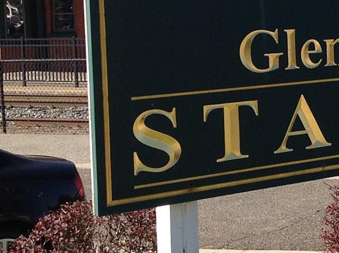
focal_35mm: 108
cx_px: 436
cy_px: 56
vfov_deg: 13.6
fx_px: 1056
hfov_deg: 17.2
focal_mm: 4.28
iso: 80
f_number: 2.4
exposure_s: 1/1163
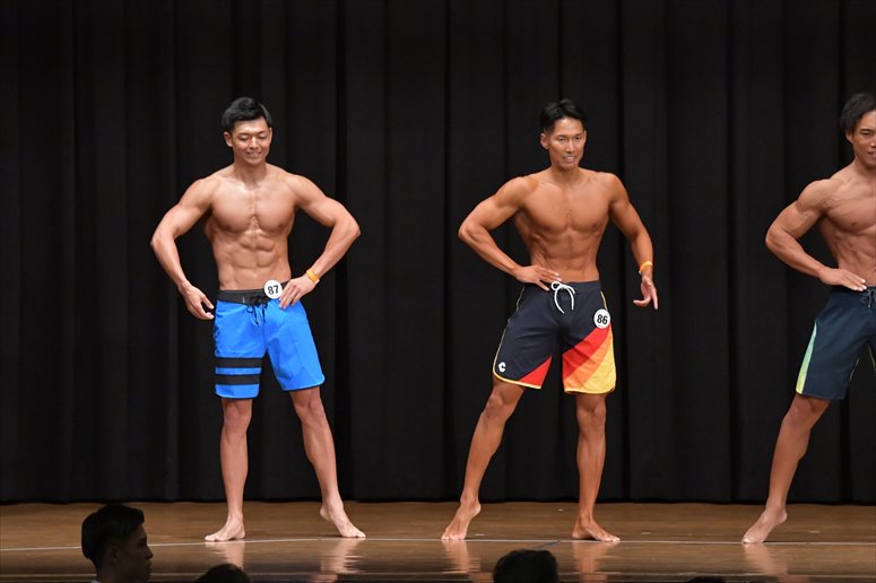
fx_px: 4913
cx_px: 438
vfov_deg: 6.8
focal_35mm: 202
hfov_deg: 10.2
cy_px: 292
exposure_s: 1/400
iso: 6400
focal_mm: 135
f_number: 5.6
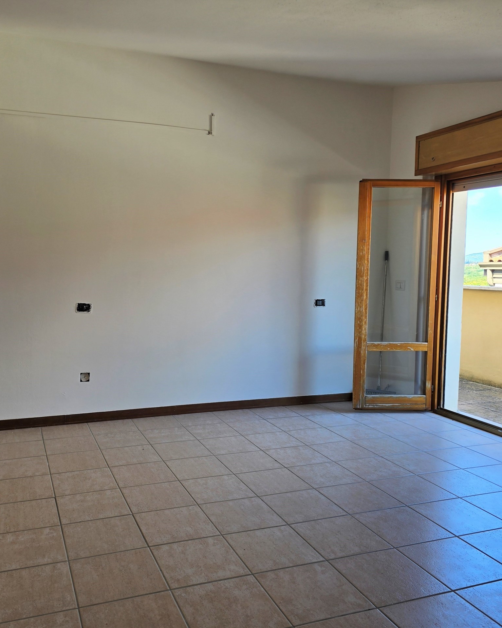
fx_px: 557
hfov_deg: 48.4
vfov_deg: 58.8
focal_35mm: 30
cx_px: 217
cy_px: 314
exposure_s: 1/180
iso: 25
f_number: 1.7
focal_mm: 6.3
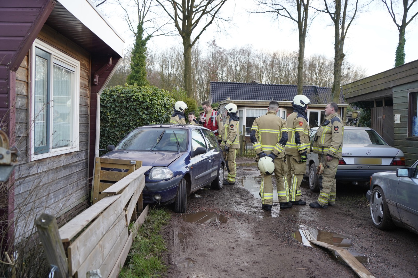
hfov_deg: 53.1
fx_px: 418
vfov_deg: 36.9
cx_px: 209
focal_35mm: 36
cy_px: 139
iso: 320
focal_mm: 36
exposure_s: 1/60
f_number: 4
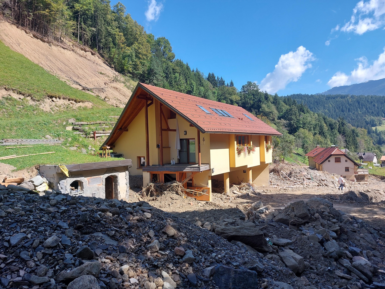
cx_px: 192
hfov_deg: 69.4
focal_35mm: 25
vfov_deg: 54.9
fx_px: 278
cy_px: 144
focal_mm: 5.23
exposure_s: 1/578
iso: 25
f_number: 1.8
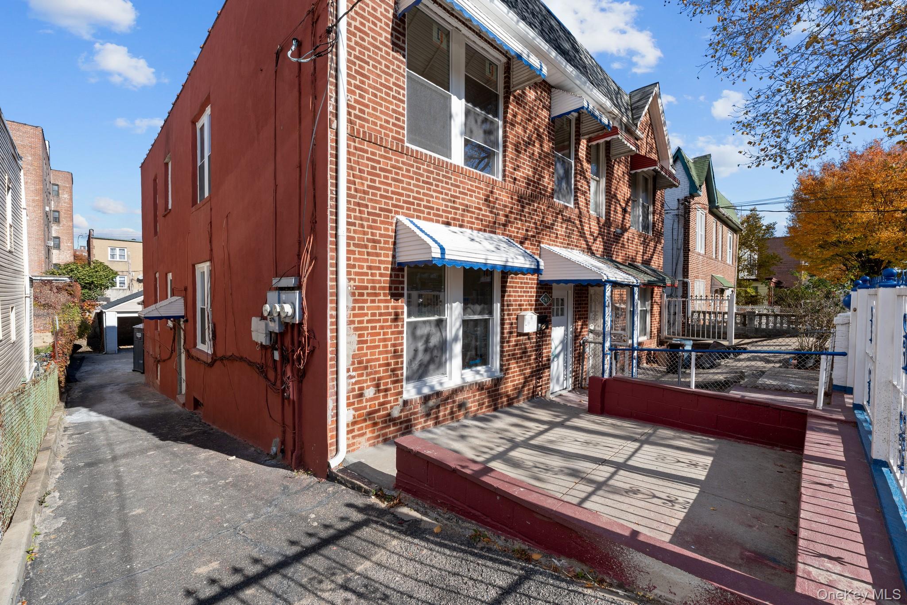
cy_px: 302
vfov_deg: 81.2
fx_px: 353
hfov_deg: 104.3
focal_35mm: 14
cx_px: 454
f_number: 10
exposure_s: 1/200
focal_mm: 14
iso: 200
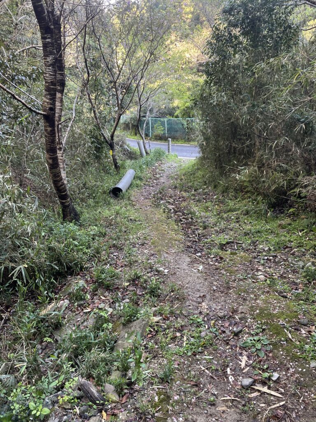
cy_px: 211
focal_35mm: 26
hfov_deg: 53.1
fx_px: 316
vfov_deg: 67.3
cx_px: 158
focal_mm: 4.2
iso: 125
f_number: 1.6
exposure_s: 1/104
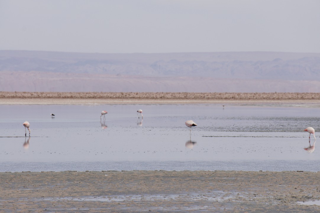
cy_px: 106
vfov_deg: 4.4
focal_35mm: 315
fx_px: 2798
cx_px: 160
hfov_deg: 6.5
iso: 200
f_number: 9
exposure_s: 1/800
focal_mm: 210
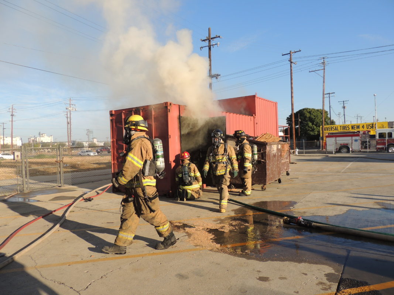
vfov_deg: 56.8
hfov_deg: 71.6
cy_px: 148
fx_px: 273
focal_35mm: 24
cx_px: 197
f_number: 3
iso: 100
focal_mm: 4.3
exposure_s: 1/1000
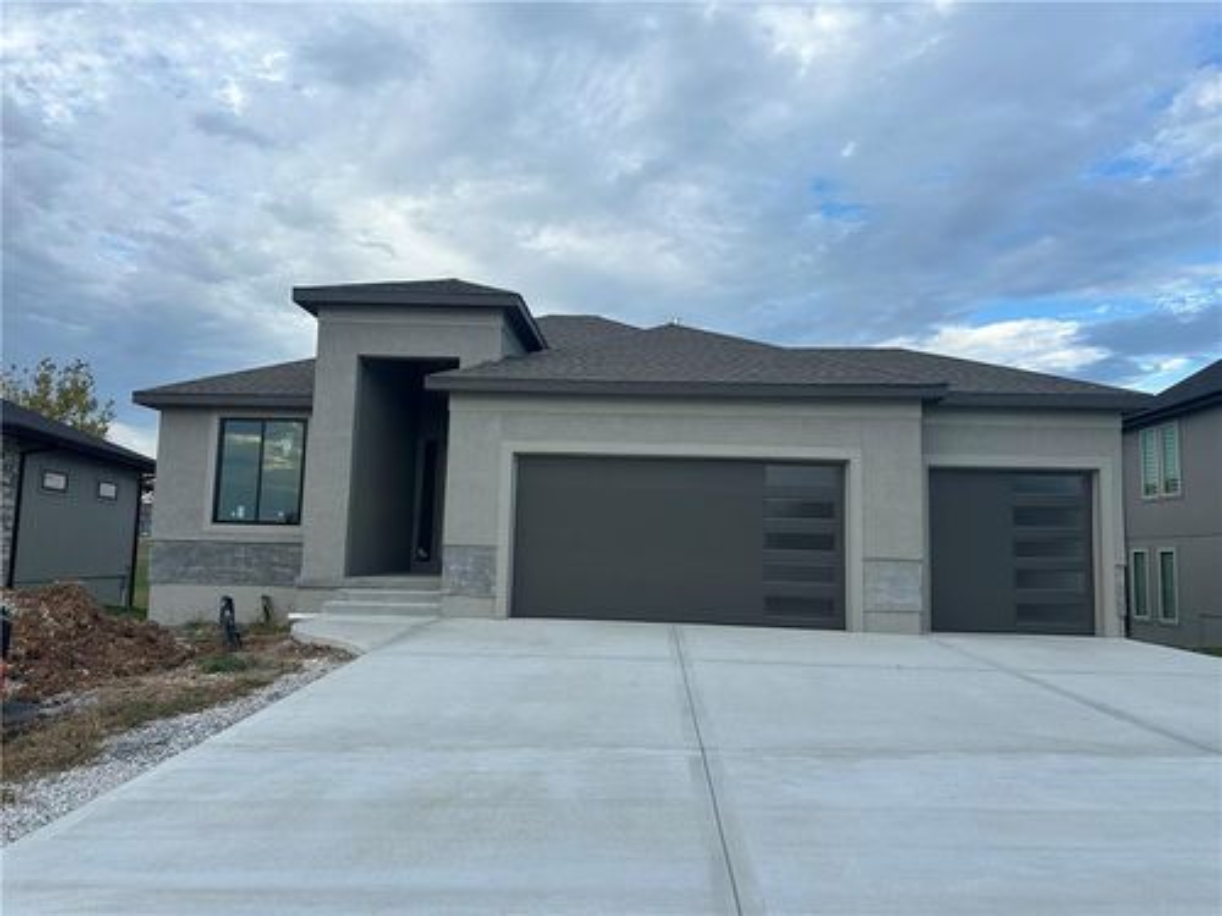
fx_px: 847
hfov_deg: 71.6
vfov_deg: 56.8
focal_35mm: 24
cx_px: 611
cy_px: 458
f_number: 1.78
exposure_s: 1/1639
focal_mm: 6.86
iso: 80
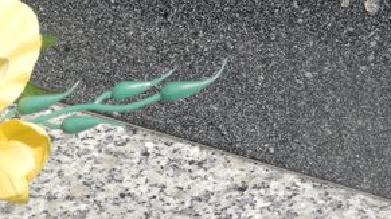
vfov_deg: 10.1
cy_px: -160
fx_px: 1181
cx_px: 235
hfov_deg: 18.8
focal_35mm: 114
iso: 100
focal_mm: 8.1
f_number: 4
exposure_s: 1/800
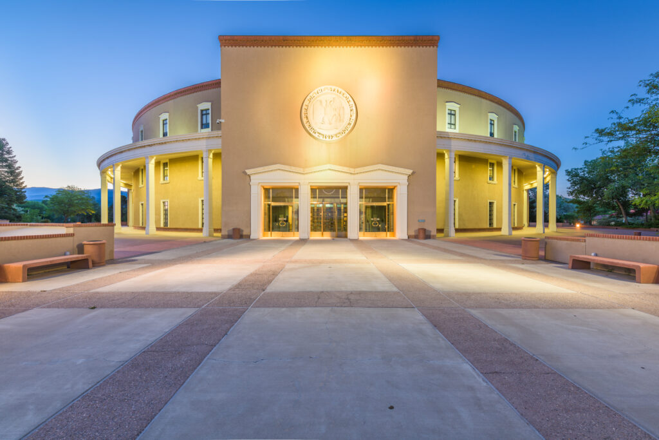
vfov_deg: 81.2
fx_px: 256
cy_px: 220
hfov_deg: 104.2
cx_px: 330
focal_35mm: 14
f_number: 8
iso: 64
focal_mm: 14
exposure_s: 4
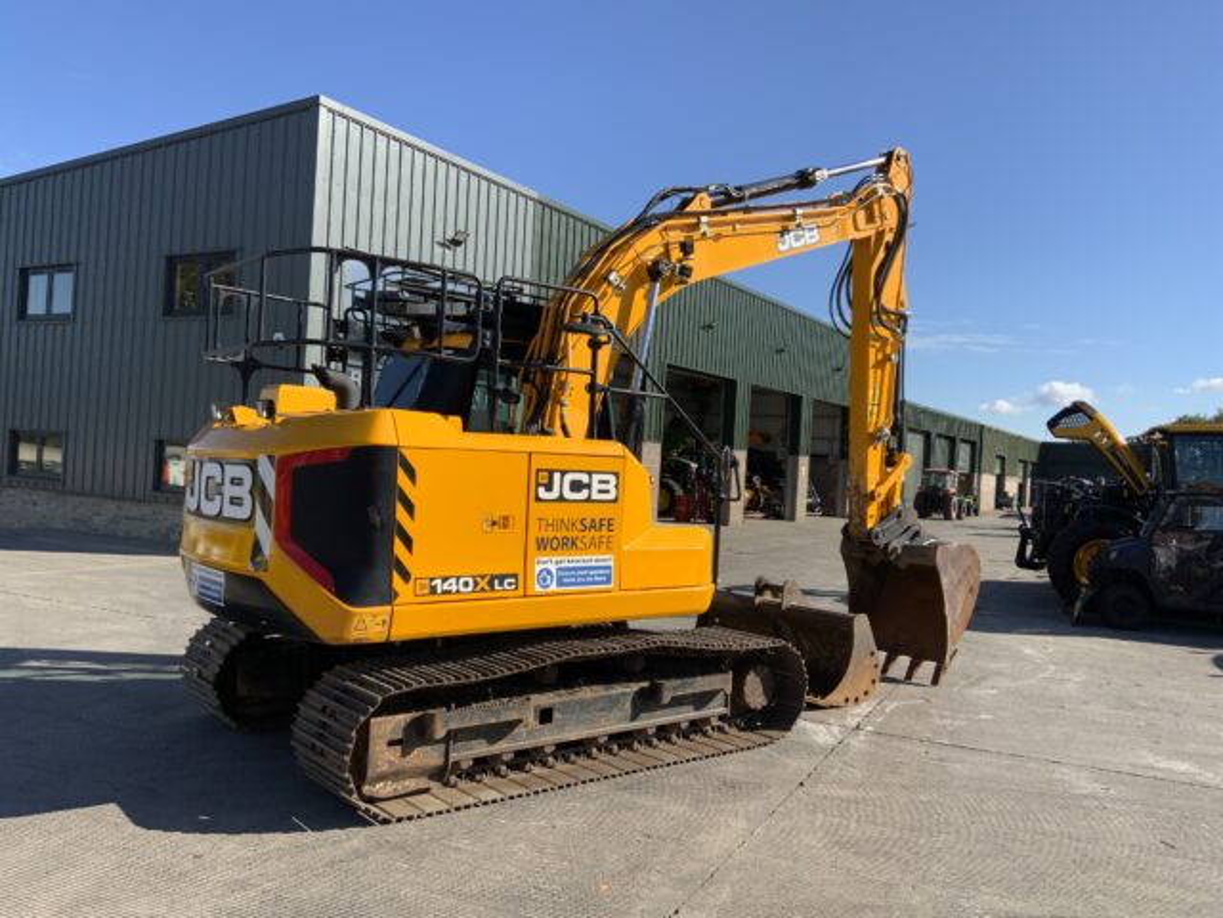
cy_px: 459
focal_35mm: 29
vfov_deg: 48.2
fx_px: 1025
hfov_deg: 61.7
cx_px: 612
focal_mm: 3
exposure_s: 1/1675
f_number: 1.8
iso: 16
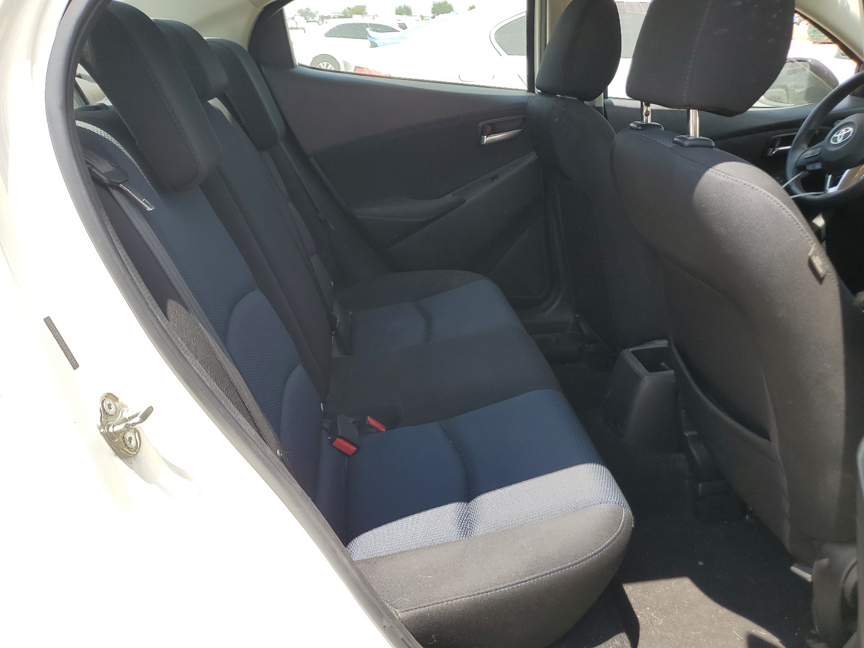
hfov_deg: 67.3
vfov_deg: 53.1
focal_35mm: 26
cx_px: 432
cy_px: 324
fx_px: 649
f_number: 1.5
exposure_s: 1/909
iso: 50
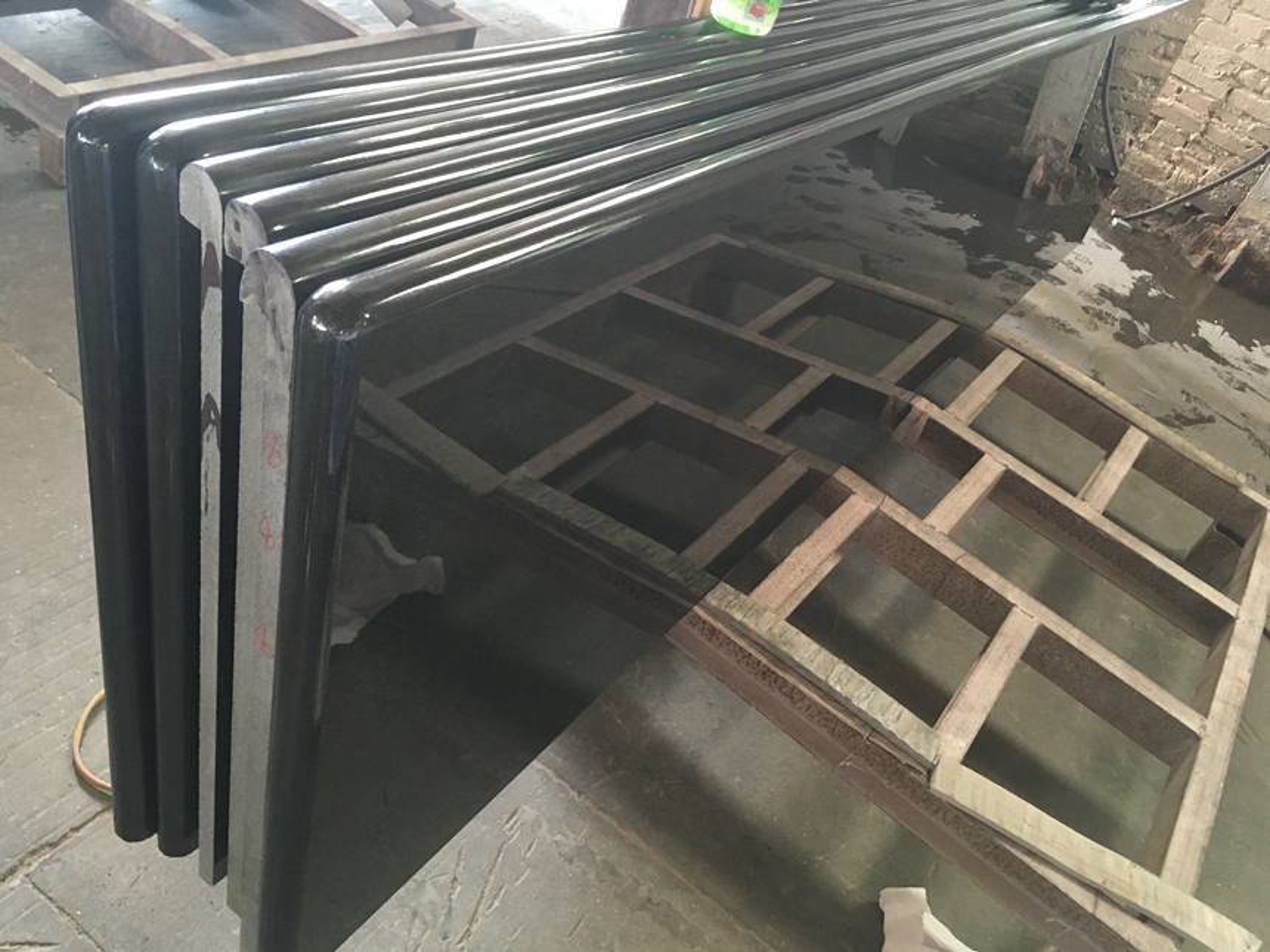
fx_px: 1064
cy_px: 476
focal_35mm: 29
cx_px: 635
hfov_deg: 61.7
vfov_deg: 48.2
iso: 200
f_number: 2.2
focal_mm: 4.15
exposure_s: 1/33
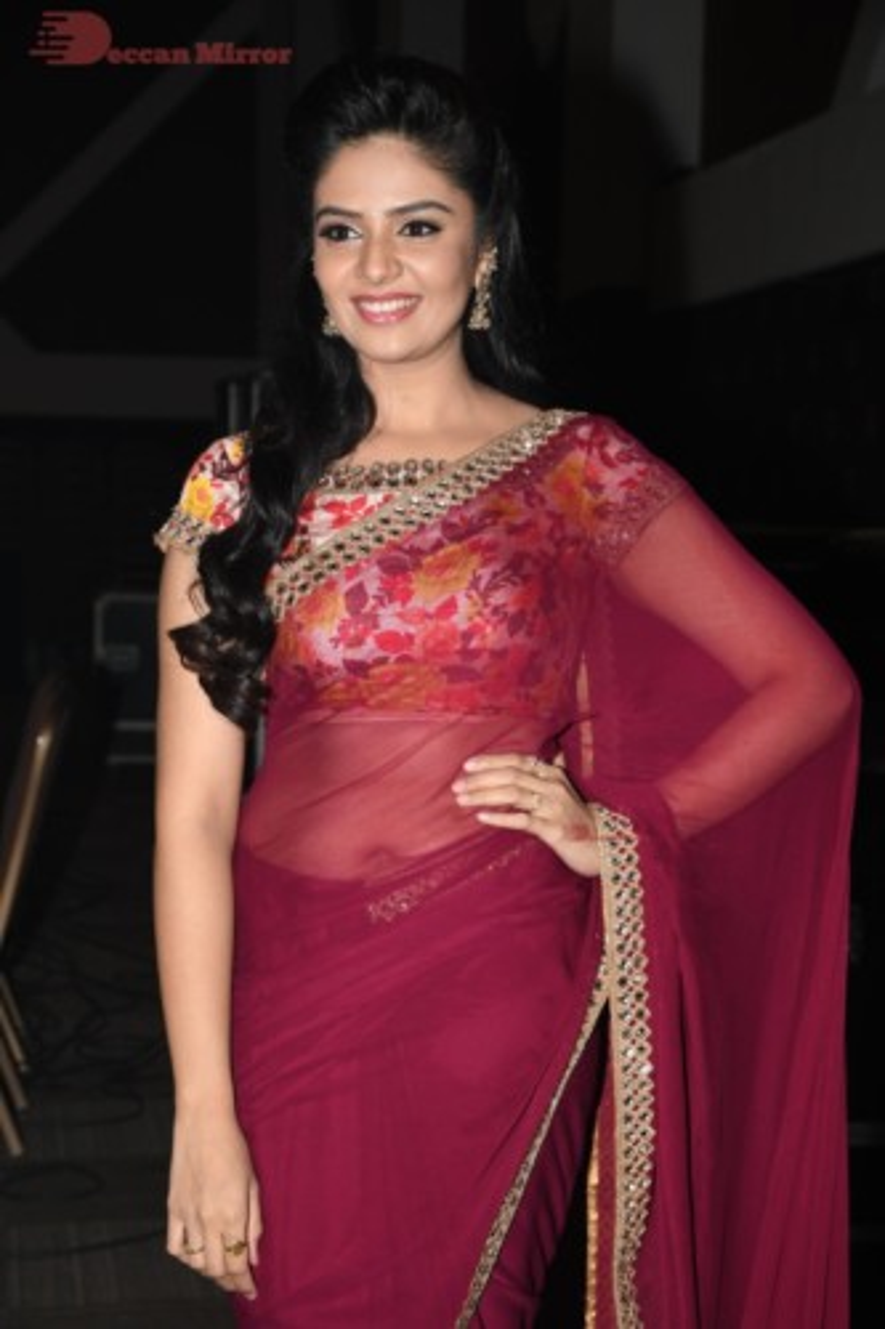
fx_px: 2657
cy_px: 664
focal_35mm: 72
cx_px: 442
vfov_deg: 28.1
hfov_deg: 18.9
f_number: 5.6
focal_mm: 48
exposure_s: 1/60
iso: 320
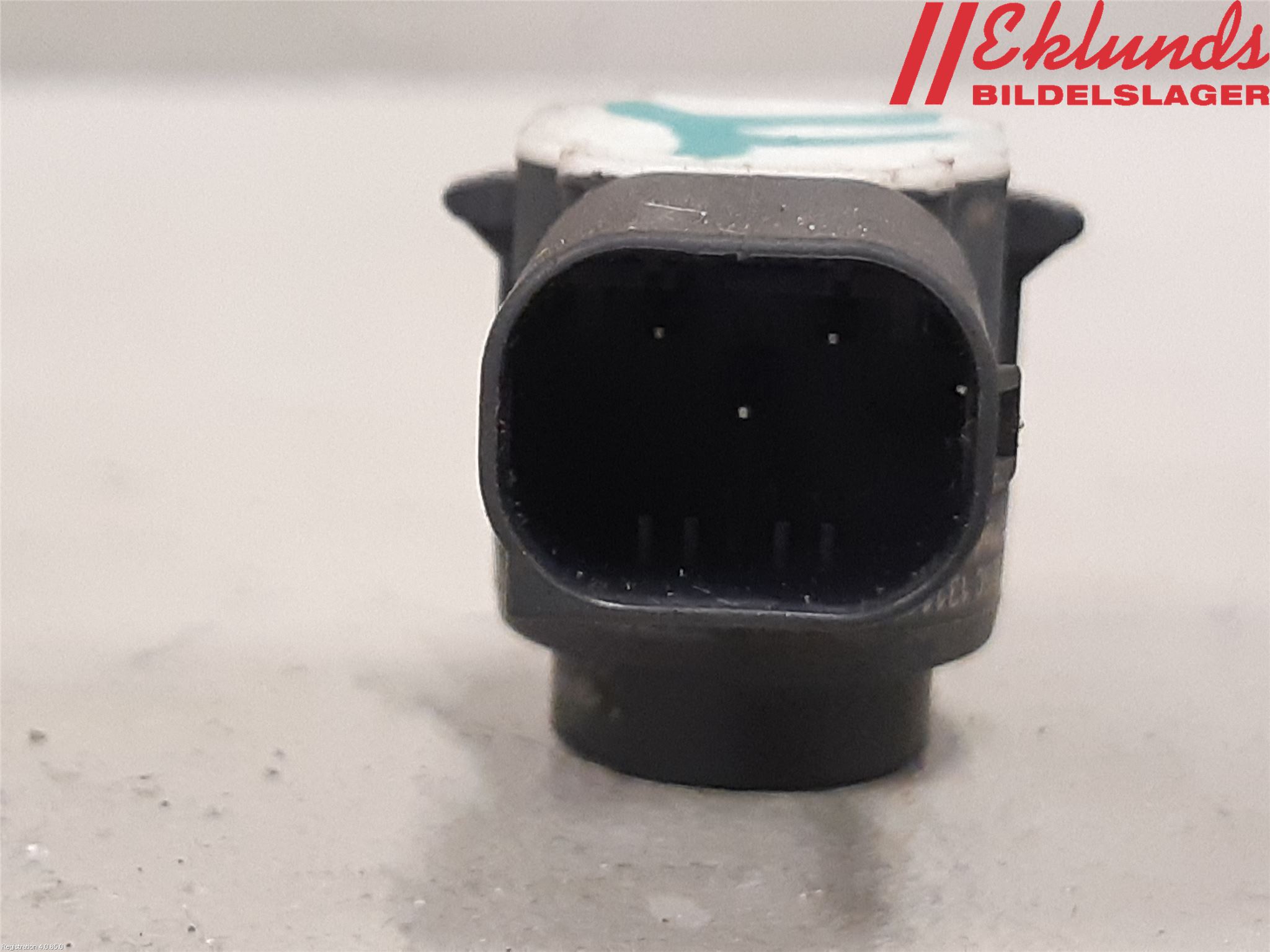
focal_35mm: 26
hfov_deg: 67.3
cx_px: 635
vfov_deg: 53.1
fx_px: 954
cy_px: 476
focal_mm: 3.93
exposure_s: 1/50
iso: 250
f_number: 1.7
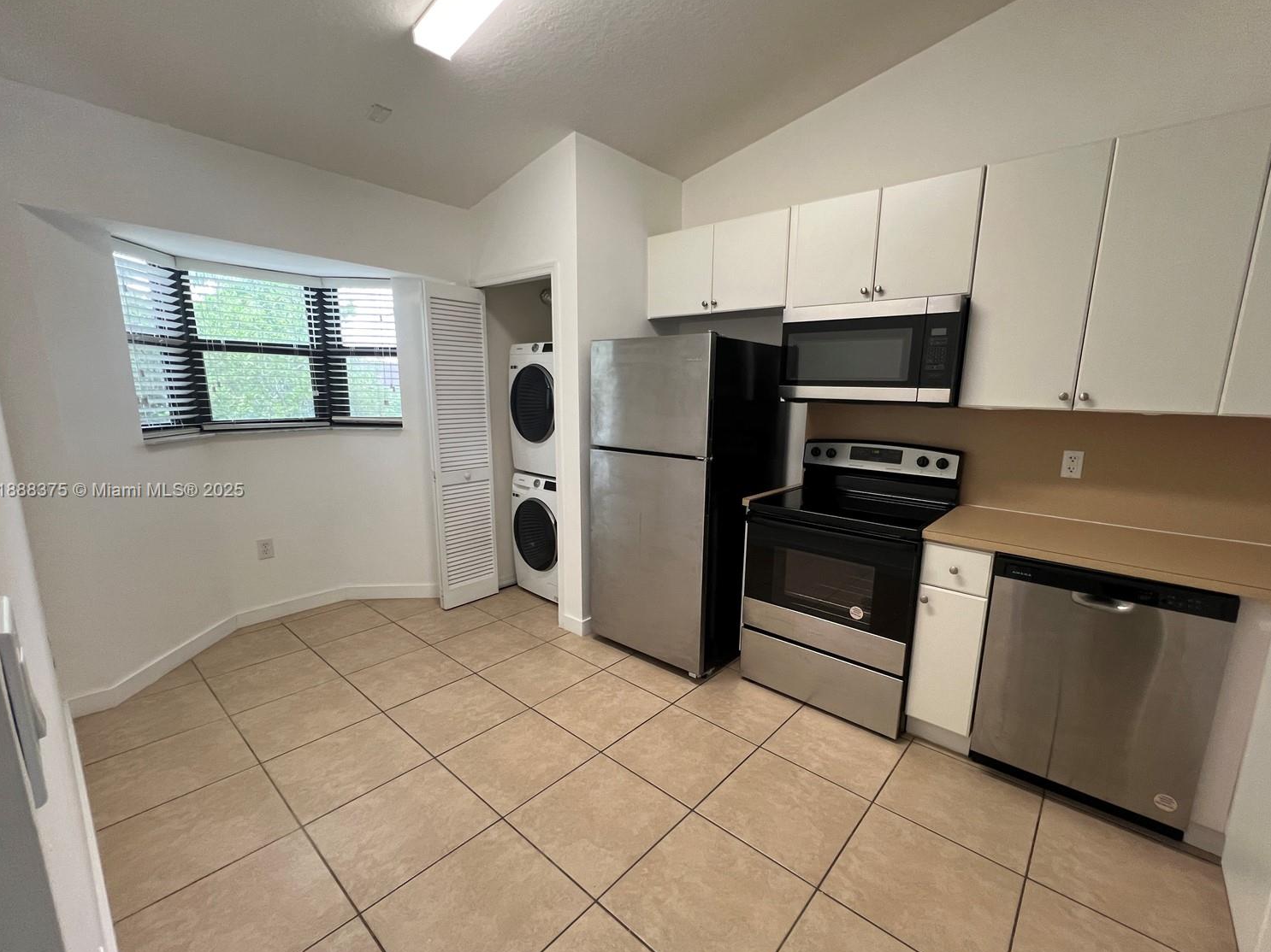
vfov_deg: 85.6
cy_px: 491
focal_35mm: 14
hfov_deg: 102.0
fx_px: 514
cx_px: 654
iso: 200
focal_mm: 1.57
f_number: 1.8
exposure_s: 1/120
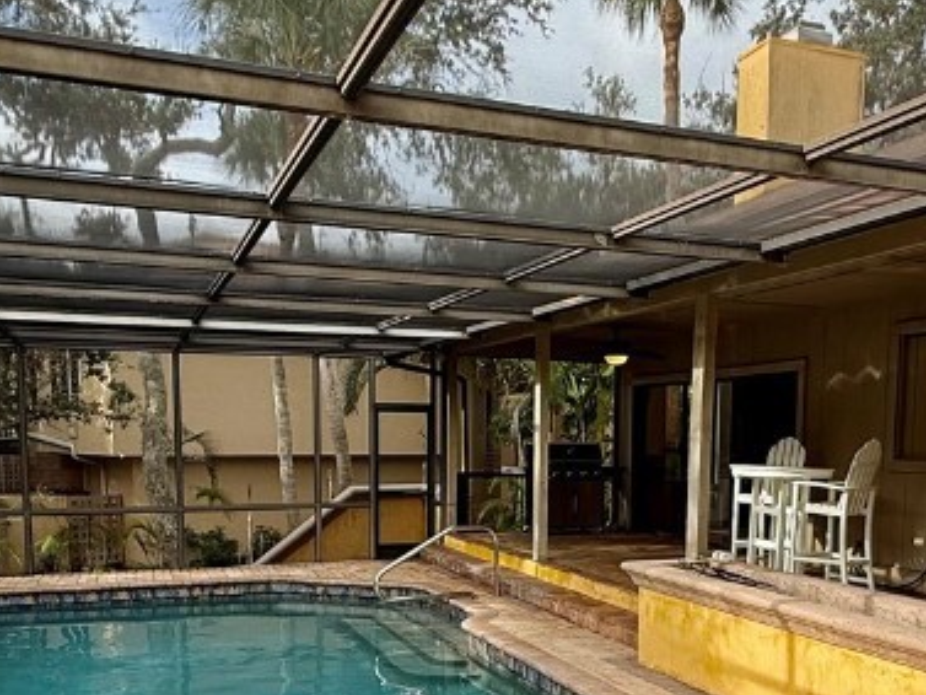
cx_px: 538
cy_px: 562
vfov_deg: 36.4
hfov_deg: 48.8
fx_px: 1017
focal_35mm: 38
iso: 50
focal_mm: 2.22
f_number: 2.2
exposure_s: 1/372
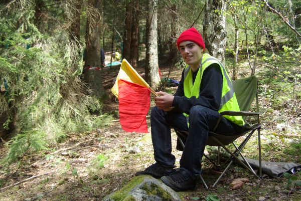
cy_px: 100
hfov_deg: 39.9
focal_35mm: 50
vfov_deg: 27.3
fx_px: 414
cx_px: 150
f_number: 4.5
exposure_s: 1/90
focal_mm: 33
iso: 100
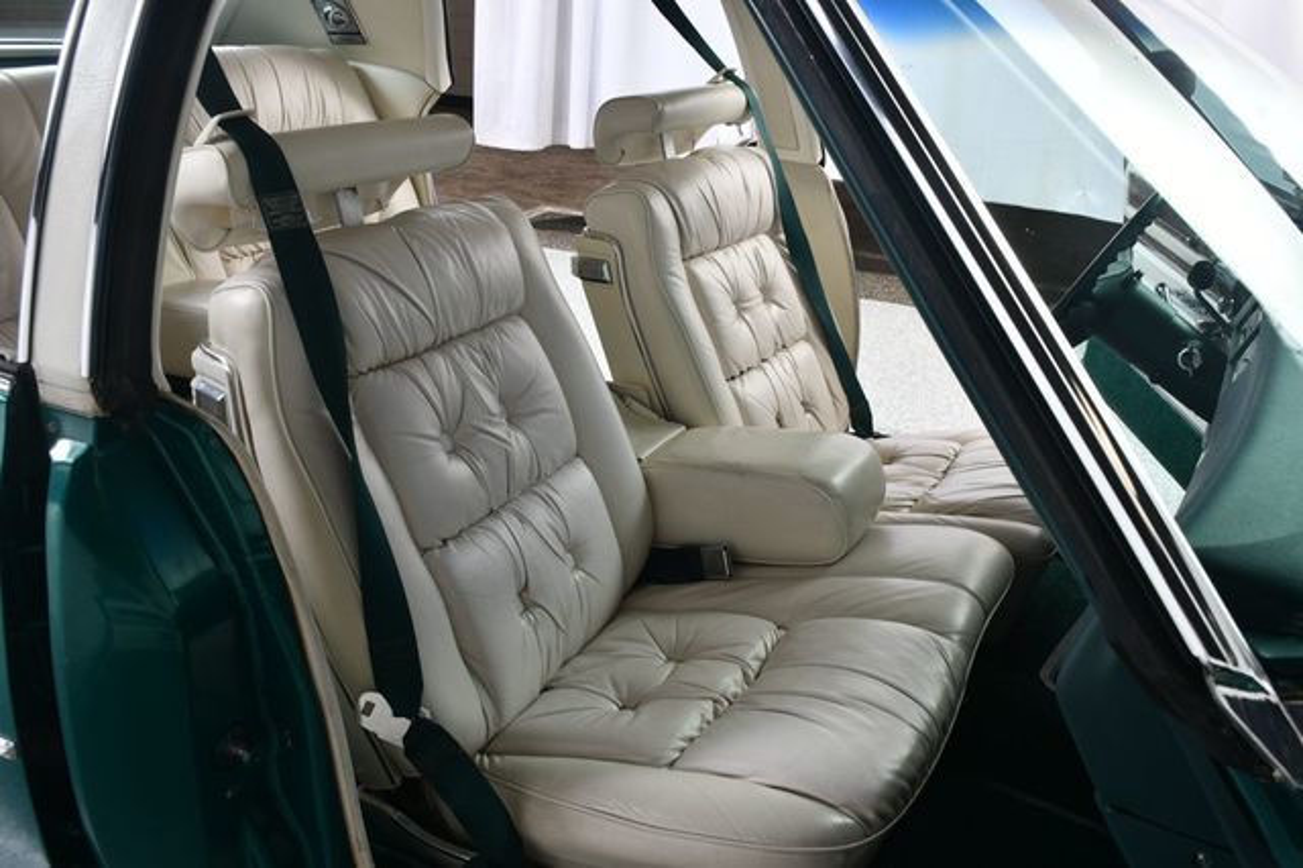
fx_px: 1230
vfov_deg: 38.8
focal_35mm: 34
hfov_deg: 55.8
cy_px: 434
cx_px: 652
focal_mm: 23
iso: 100
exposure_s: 1/160
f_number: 9
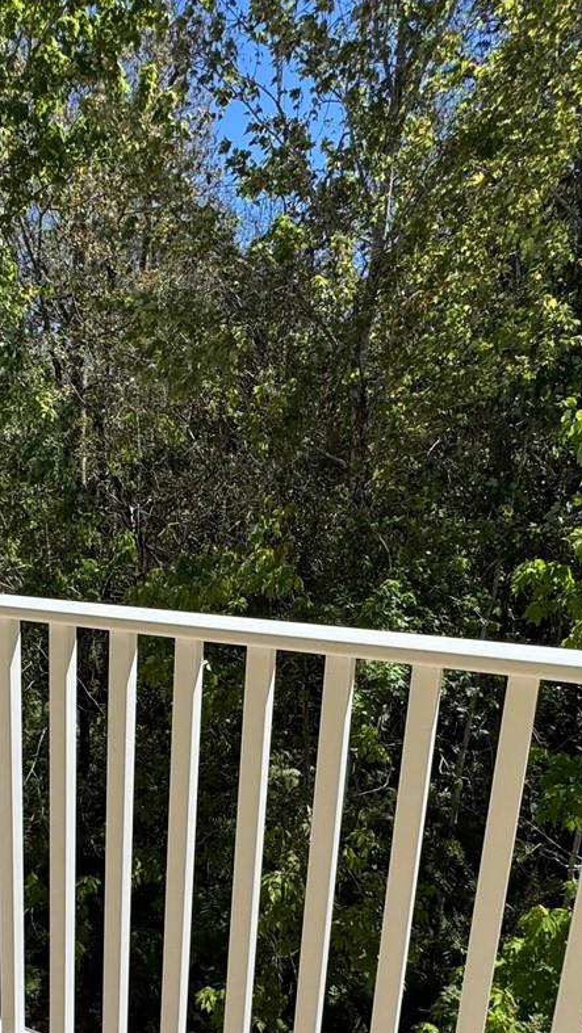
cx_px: 84
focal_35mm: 31
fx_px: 850
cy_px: 711
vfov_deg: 60.7
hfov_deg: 36.0
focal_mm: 2.22
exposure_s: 1/2494
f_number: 2.2
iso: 50
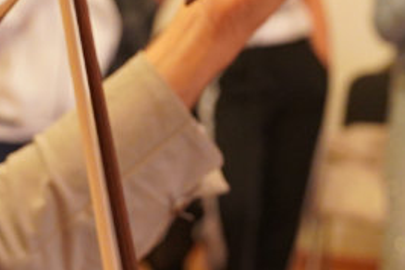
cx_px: 329
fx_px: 1777
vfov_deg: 8.5
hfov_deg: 12.9
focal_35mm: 158
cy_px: -137
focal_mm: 33
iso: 3200
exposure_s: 1/160
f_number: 4
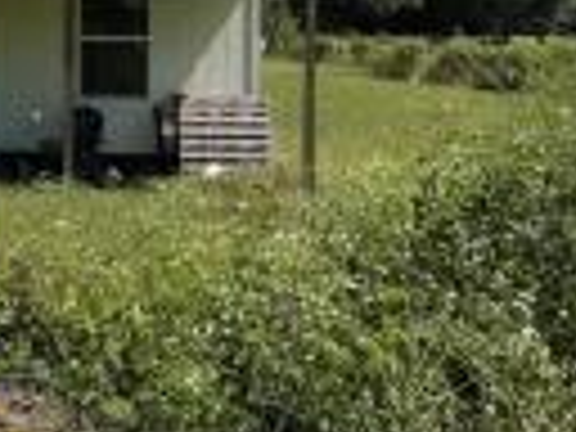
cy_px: -63
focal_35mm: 81
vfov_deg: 17.5
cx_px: -99
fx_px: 1348
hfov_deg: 22.4
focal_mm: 5.1
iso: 32
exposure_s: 1/3165
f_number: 1.6
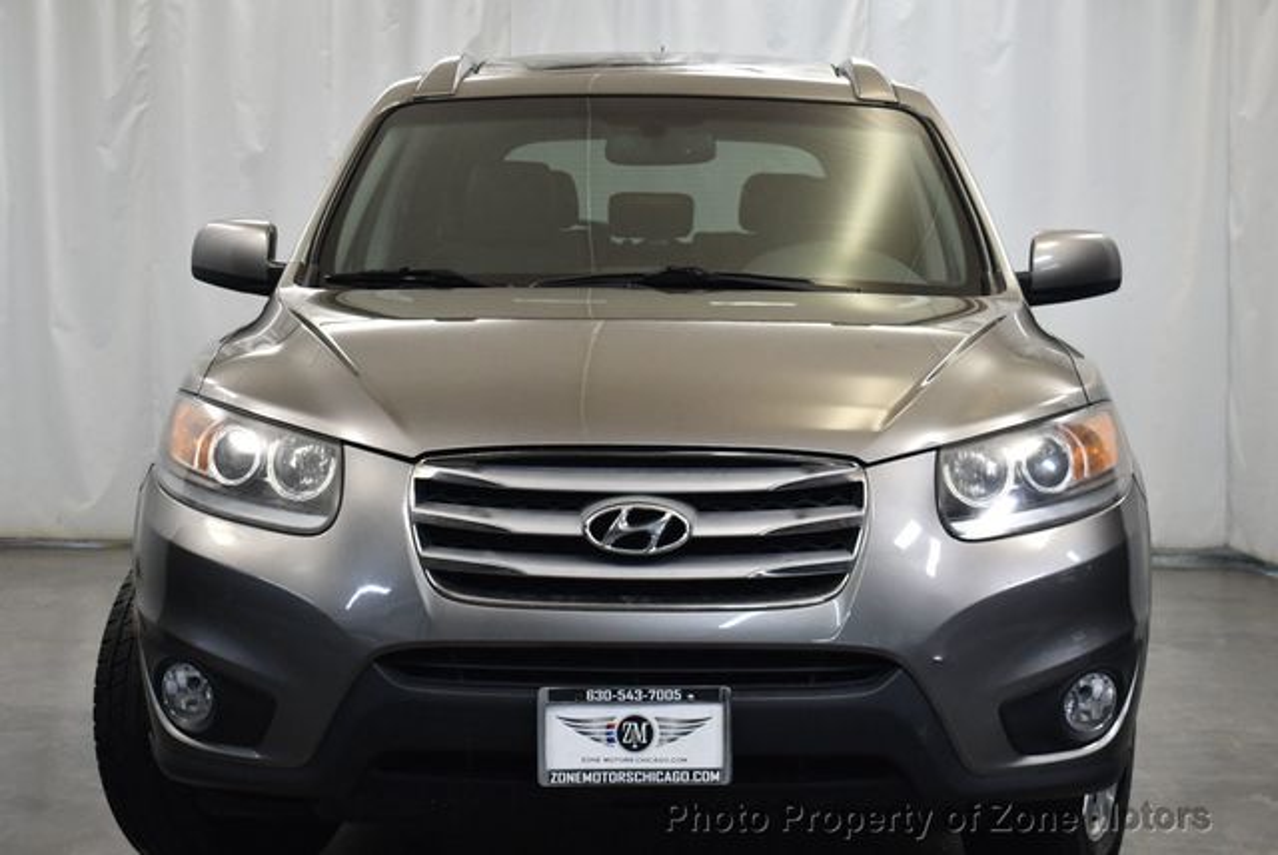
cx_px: 639
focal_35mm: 68
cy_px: 428
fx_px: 2416
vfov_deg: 20.1
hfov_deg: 29.6
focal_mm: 34
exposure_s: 1/125
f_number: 4.5
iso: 1100
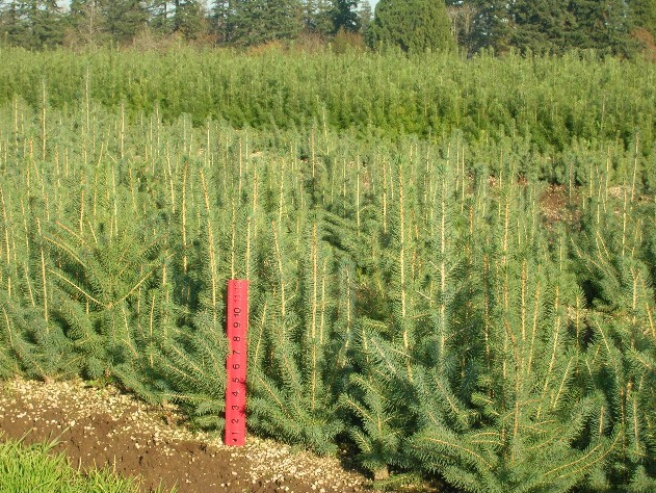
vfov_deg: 18.7
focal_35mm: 79
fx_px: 1498
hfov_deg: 24.7
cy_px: 247
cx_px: 326
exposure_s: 1/94.6
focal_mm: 13
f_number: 6.9
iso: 50
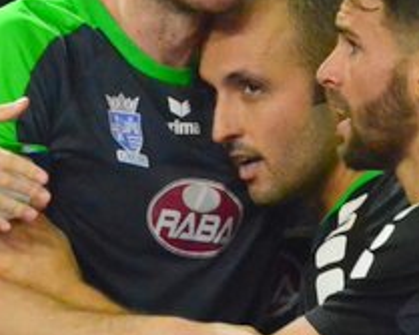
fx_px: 14663
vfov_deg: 1.3
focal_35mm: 1183
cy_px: 353
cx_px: 223
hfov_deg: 1.6
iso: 6400
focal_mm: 220
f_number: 6.3
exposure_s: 1/400
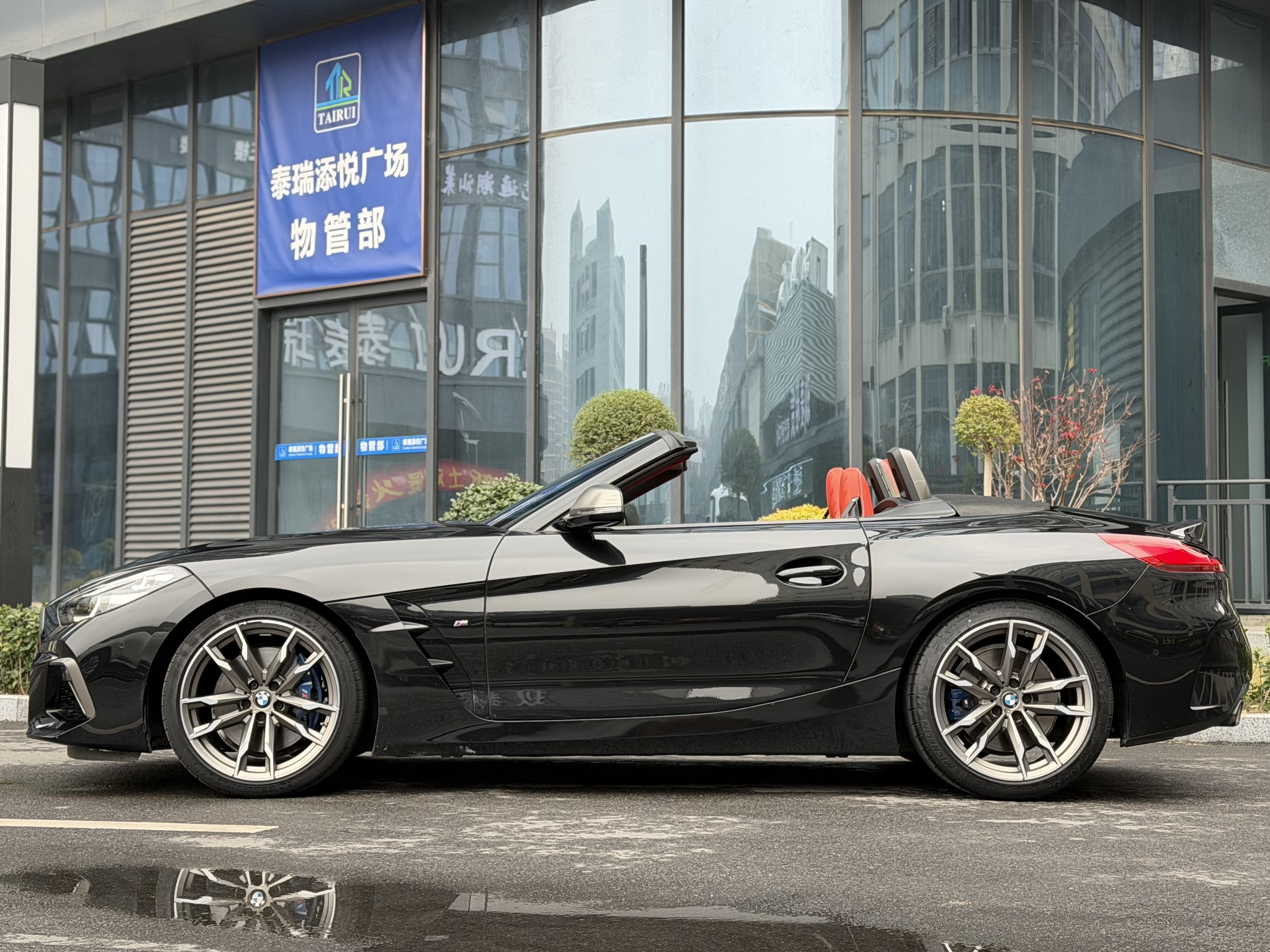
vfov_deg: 30.3
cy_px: 476
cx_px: 635
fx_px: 1761
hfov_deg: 39.7
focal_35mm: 48
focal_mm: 6.76
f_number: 1.78
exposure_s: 1/197
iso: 125
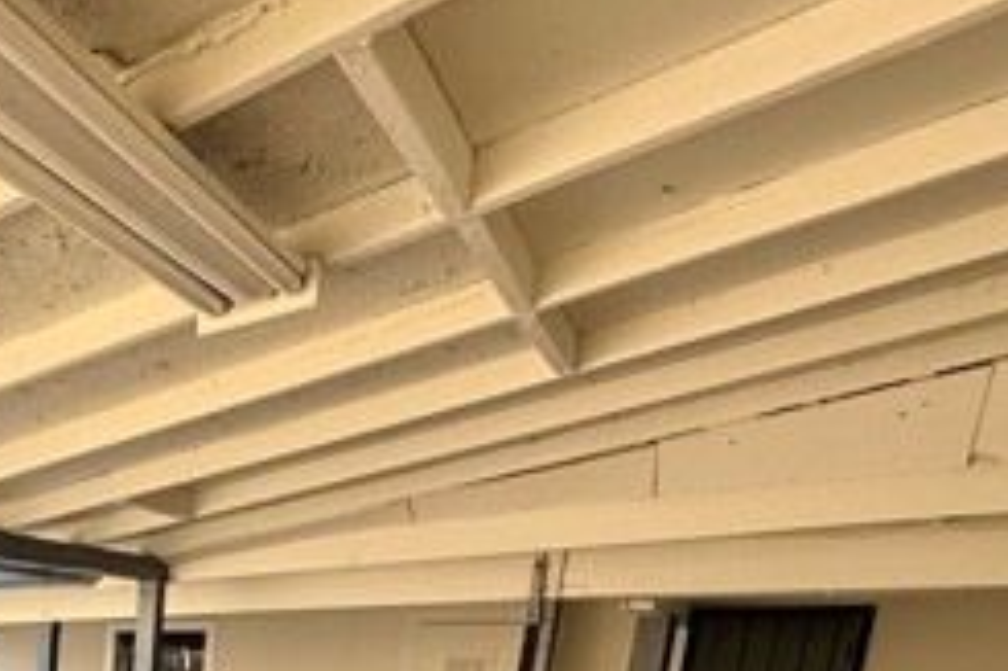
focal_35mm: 38
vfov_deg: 28.0
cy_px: 906
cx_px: -128
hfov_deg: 40.0
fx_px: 1063
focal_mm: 2.22
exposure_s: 1/188
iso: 50
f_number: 2.2
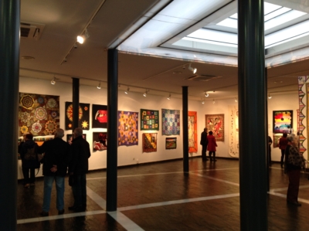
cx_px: 154
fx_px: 312
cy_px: 116
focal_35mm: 35
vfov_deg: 40.6
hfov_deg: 52.7
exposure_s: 1/15
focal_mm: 4.28
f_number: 2.4
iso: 80
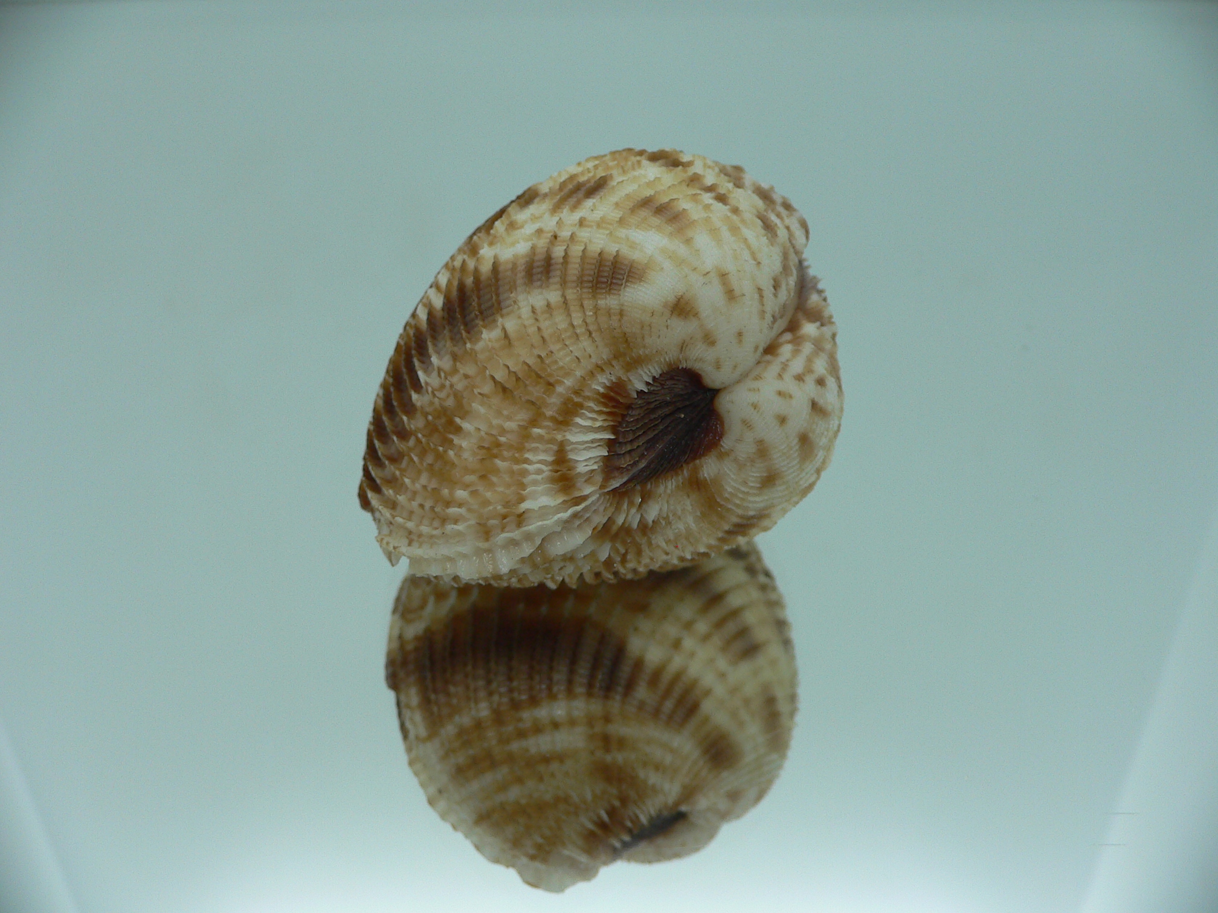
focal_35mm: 35
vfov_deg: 40.7
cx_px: 609
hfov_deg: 52.6
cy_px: 456
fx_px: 1232
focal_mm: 4.6
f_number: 2.8
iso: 80
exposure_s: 1/60
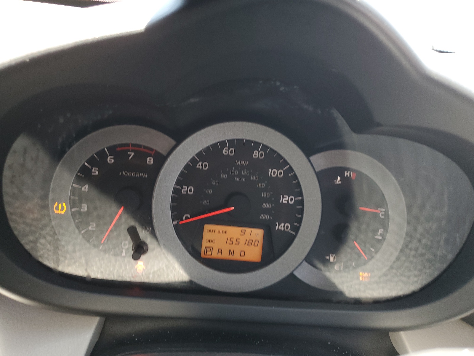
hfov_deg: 67.3
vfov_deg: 53.1
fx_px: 356
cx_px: 237
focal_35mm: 26
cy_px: 178
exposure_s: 1/120
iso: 91
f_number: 1.5
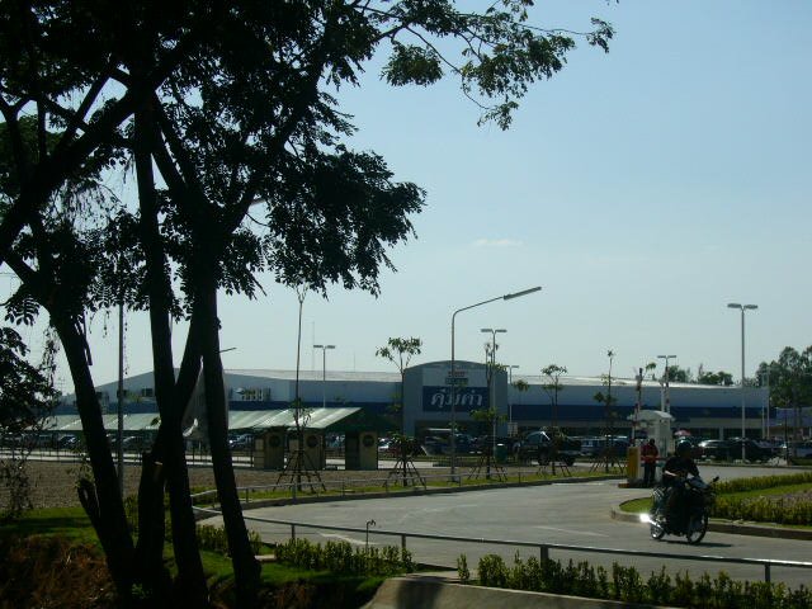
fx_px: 1806
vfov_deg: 19.1
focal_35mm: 77
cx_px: 406
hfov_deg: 25.3
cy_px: 304
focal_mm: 12.9
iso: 50
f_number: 12.1
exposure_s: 1/250
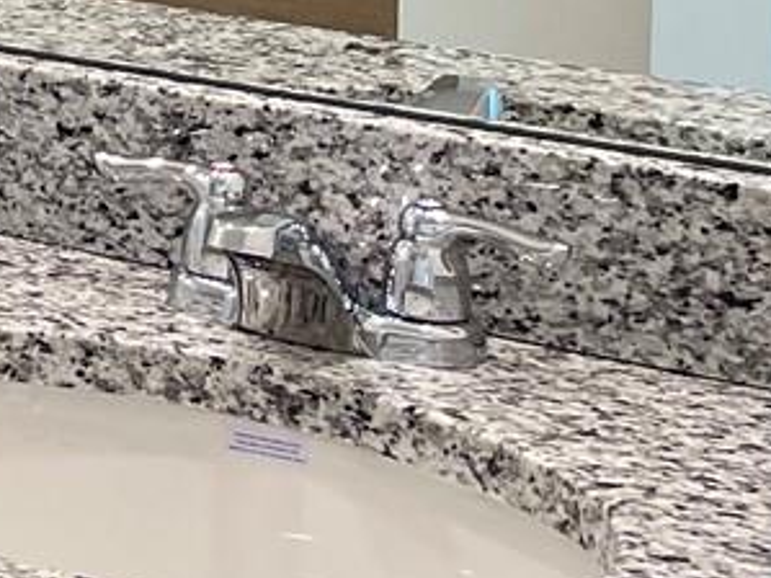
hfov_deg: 11.1
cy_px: -483
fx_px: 3095
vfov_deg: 10.0
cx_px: -1276
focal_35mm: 139
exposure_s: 1/120
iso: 64
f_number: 1.6
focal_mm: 5.1
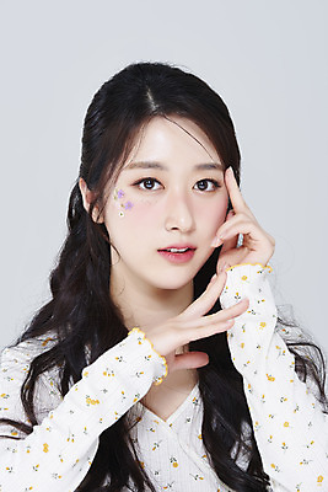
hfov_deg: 13.1
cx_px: 164
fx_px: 1434
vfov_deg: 19.4
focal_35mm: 105
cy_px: 246
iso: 64
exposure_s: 1/125
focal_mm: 105
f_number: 11
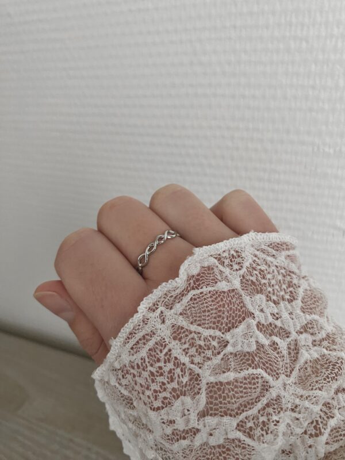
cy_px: 230
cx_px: 172
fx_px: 332
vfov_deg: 69.4
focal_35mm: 25
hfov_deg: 54.9
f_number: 1.8
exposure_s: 1/60
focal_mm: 4.25
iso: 200
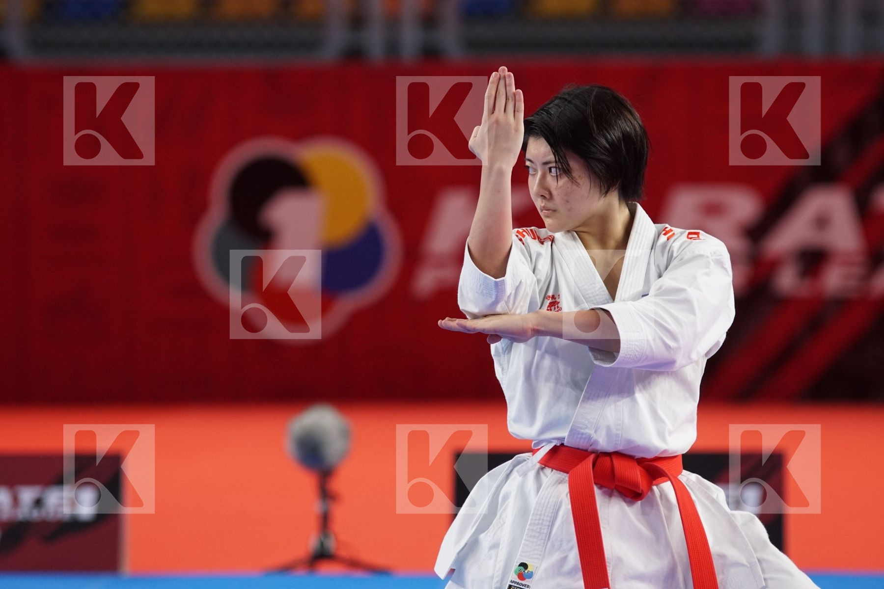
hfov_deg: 6.9
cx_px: 442
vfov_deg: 4.6
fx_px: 7366
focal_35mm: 300
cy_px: 294
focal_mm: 200
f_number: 3.2
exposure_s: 1/400
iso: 800
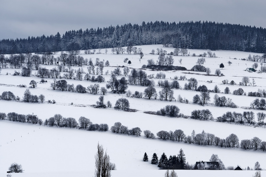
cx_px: 215
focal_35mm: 198
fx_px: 1465
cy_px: 144
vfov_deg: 6.9
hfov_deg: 10.3
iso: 200
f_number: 14
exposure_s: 1/15
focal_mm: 118.2
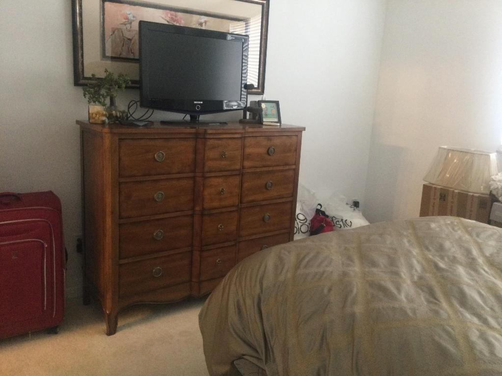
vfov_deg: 45.4
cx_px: 251
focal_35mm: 31
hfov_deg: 58.4
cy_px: 188
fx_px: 450
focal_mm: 3.3
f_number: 2.4
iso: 200
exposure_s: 1/24
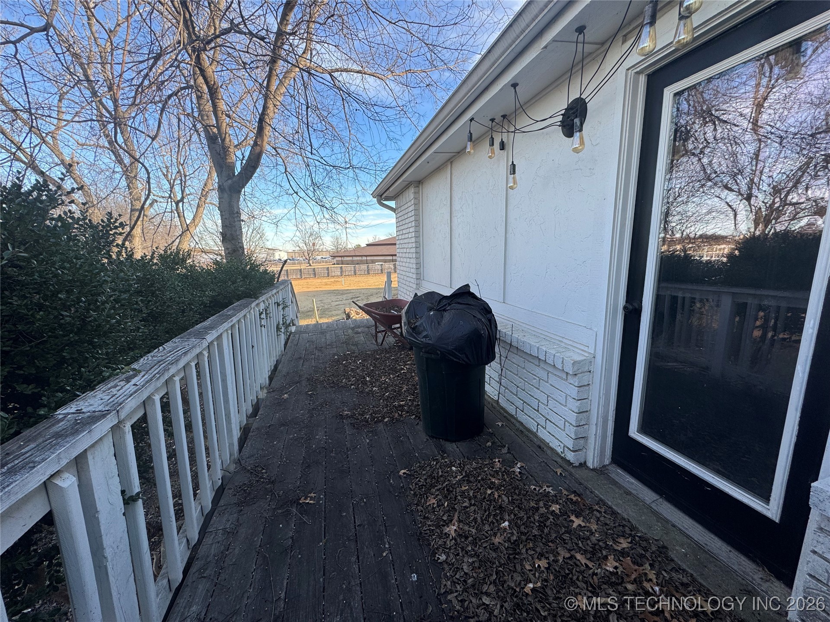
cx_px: 415
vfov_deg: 85.7
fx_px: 336
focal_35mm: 14
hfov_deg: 102.1
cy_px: 311
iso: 40
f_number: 2.2
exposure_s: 1/293
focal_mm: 2.22
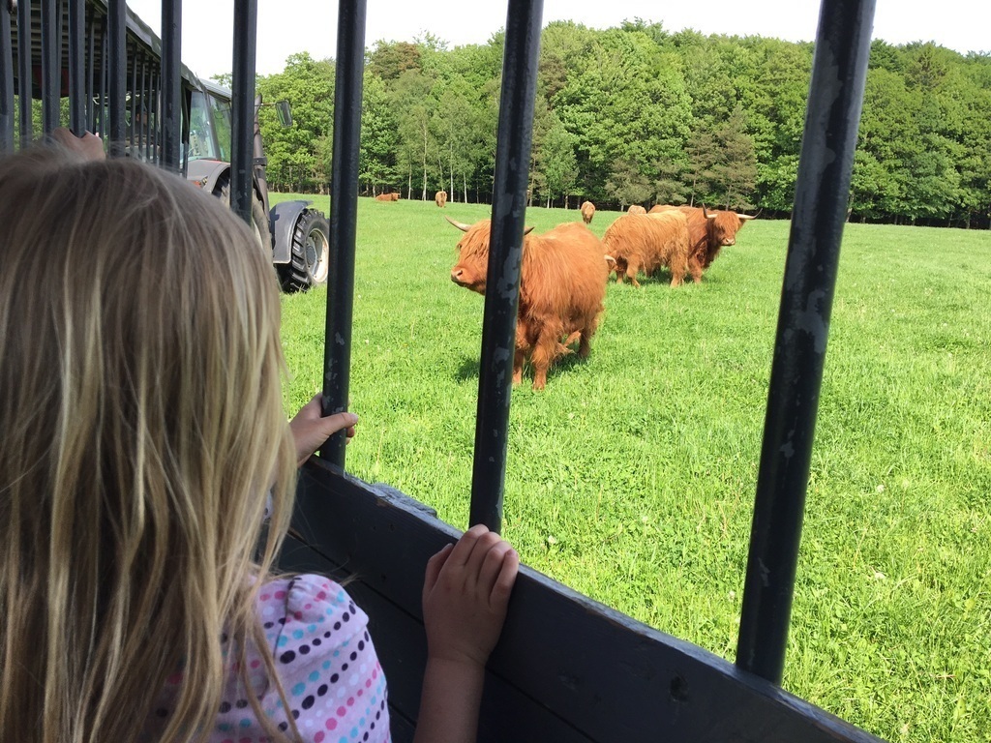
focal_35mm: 29
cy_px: 372
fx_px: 830
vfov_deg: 48.2
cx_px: 496
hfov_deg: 61.7
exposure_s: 1/635
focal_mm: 4.15
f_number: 2.2
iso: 25
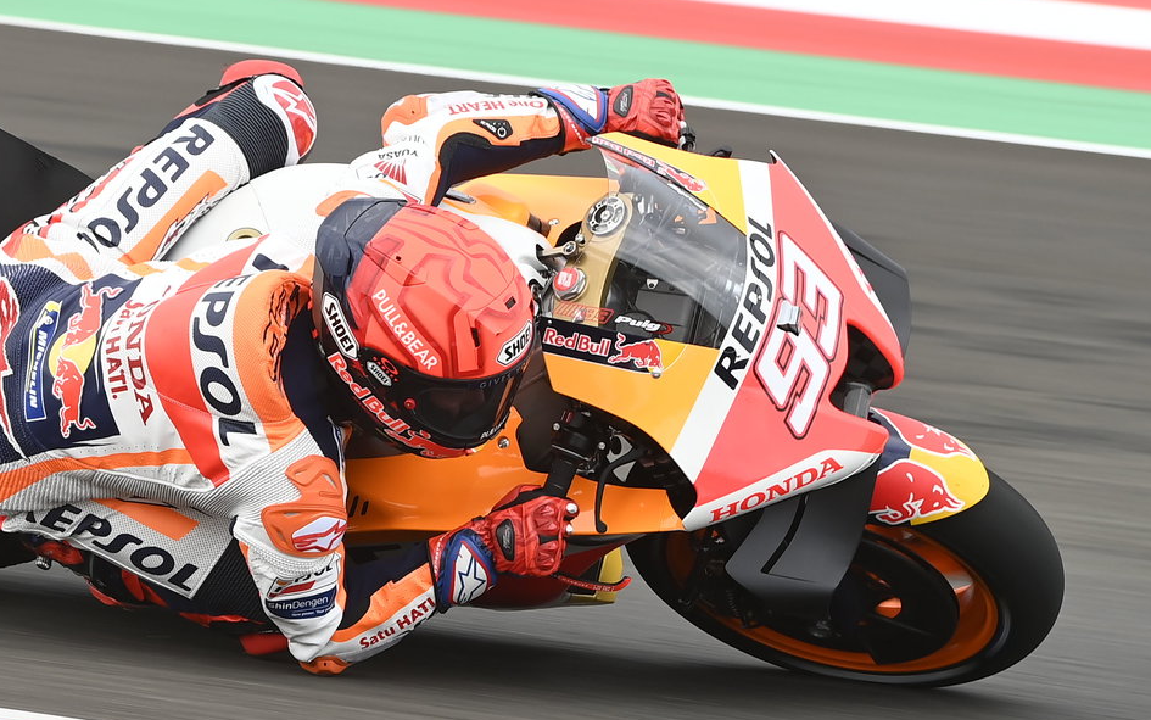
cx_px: 200
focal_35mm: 504
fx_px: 15813
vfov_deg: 2.6
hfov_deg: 4.2
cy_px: 343
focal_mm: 195
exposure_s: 1/250
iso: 200
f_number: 9
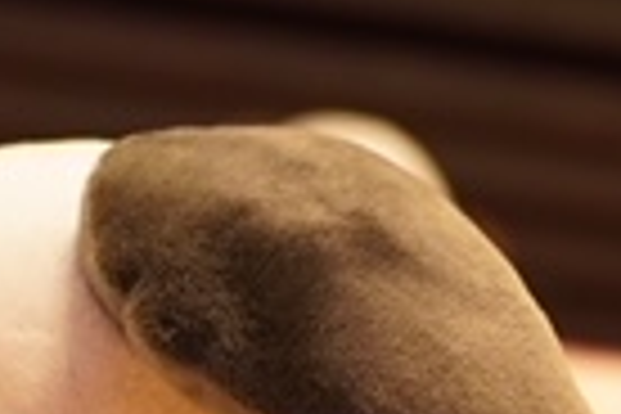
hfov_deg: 12.3
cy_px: 711
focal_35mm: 167
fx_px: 2881
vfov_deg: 8.0
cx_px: 414
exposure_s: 1/40
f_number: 2.2
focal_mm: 24
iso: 800
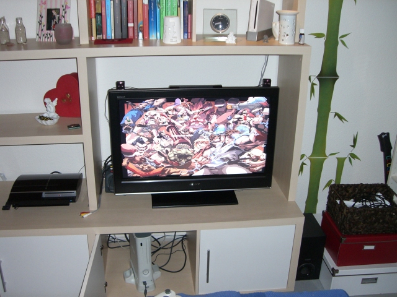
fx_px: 436
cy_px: 148
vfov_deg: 37.7
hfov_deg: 49.0
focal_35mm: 38
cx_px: 198
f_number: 2.7
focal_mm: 6.2
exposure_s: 1/60
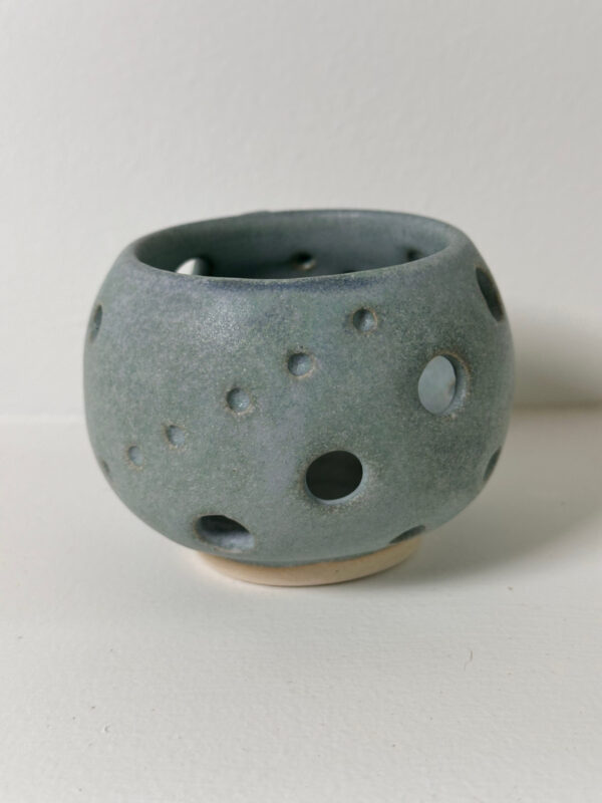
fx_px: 1113
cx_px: 301
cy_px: 402
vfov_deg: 39.7
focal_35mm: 48
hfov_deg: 30.3
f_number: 1.78
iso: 80
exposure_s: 1/121
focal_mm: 6.86
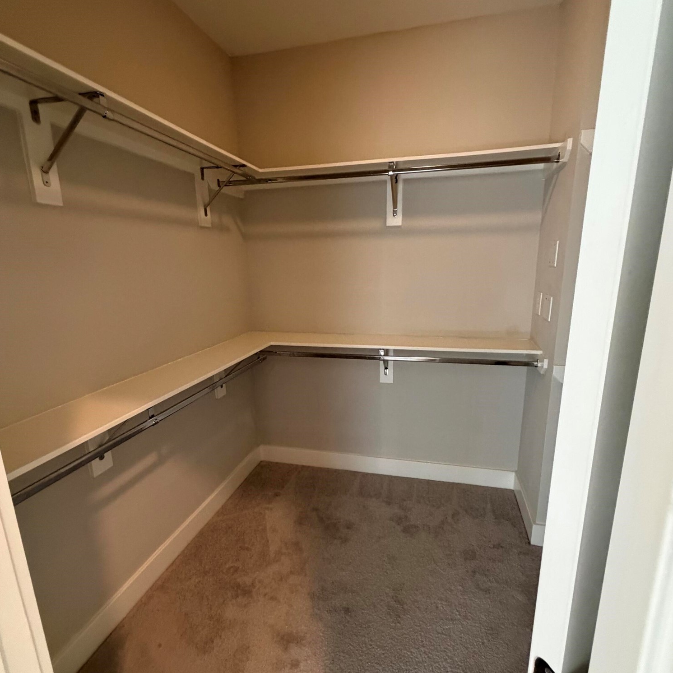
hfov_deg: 84.0
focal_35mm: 17
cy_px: 345
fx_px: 374
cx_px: 341
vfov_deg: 84.0
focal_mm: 2.22
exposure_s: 1/60
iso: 640
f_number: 2.2
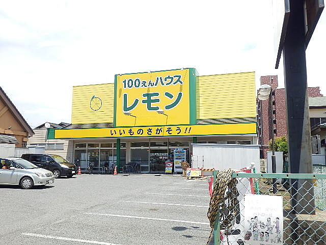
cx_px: 163
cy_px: 122
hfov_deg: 50.1
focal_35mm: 37
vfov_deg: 38.7
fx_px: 348
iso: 80
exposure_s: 1/640
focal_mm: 6.6
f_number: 3.9
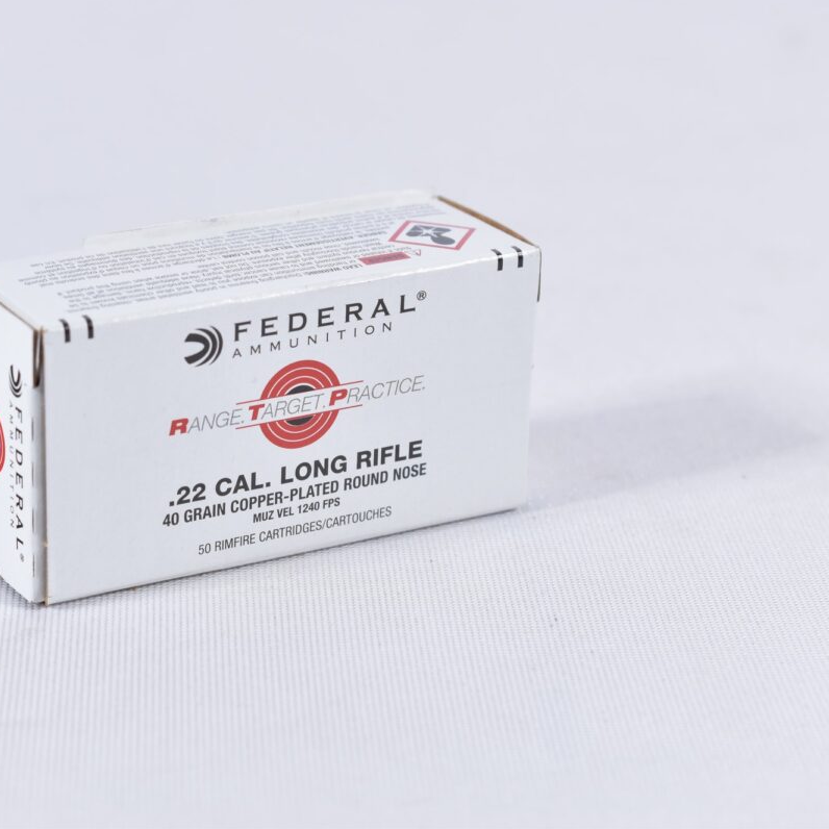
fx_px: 2862
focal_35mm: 106
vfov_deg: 16.5
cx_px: 279
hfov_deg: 16.4
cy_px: 413
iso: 640
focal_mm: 55
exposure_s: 1/40
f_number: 5.6
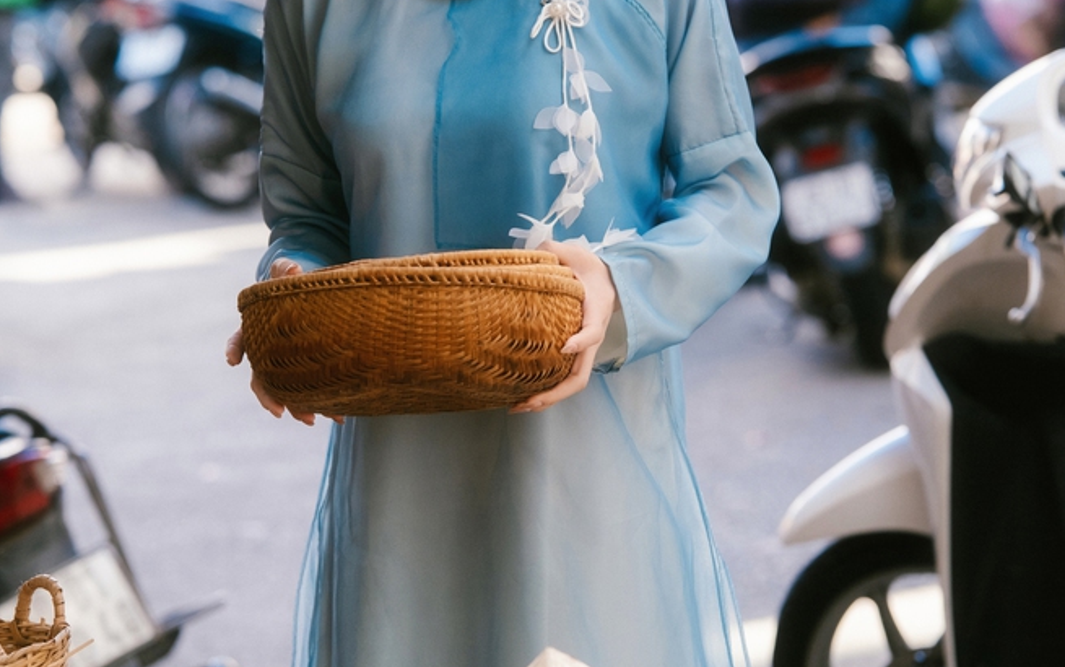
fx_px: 5052
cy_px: 368
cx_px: 530
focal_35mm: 174
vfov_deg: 7.5
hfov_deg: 12.0
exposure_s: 1/400
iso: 400
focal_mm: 75
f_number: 2.5
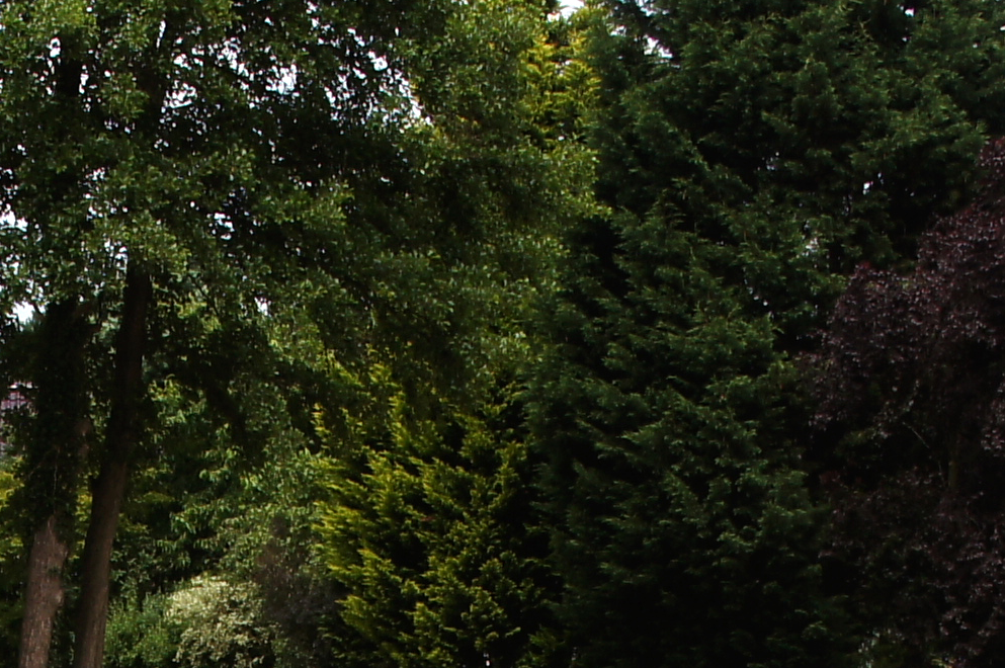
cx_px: 30
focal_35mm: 193
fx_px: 5382
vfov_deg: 6.9
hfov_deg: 10.6
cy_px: 1233
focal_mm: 26
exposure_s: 1/160
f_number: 10
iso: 100
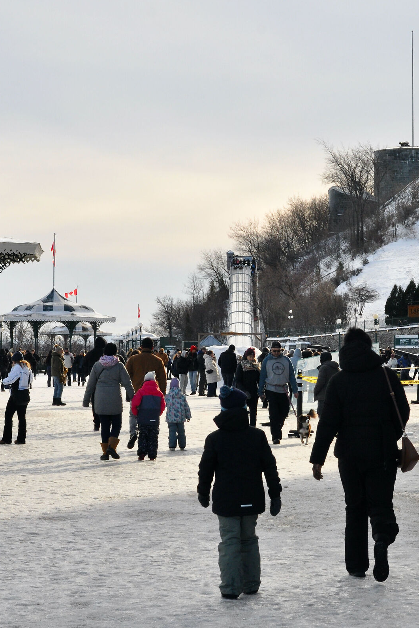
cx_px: 327
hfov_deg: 12.1
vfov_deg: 18.1
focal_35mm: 113
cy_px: 314
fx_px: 1972
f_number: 11
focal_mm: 50
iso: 640
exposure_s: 1/500
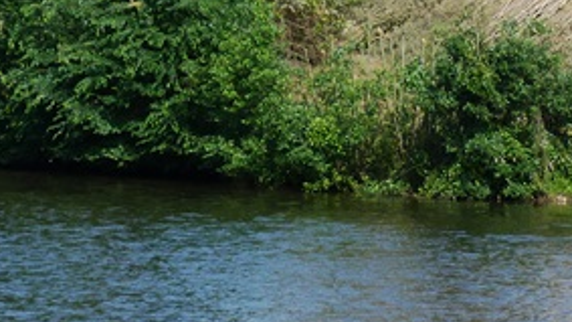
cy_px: -253
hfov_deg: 7.7
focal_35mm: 280
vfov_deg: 4.3
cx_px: 382
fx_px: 4246
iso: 80
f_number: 5.6
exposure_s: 1/250
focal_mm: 16.5
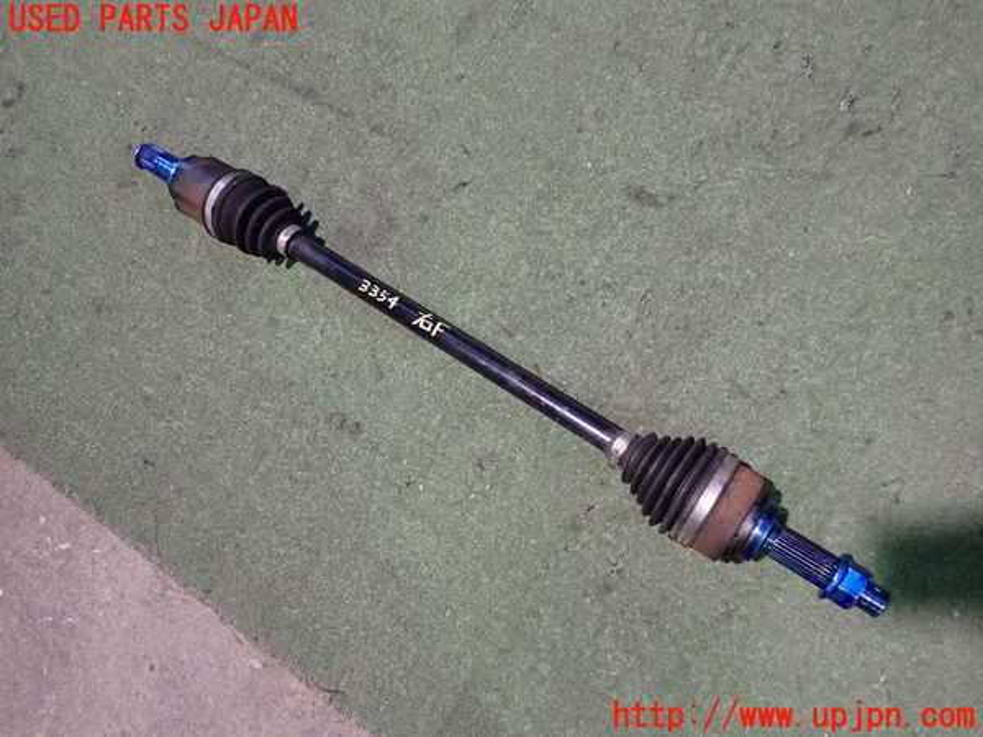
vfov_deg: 46.8
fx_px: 852
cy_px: 368
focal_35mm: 30
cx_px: 492
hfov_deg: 60.0
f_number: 2.3
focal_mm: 5.4
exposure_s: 1/30
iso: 640
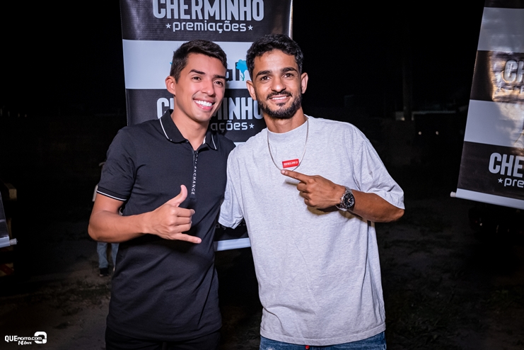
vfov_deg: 36.9
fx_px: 524
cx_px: 262
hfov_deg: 53.1
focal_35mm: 36
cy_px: 175
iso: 2500
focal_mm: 24
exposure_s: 1/320
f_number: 2.8
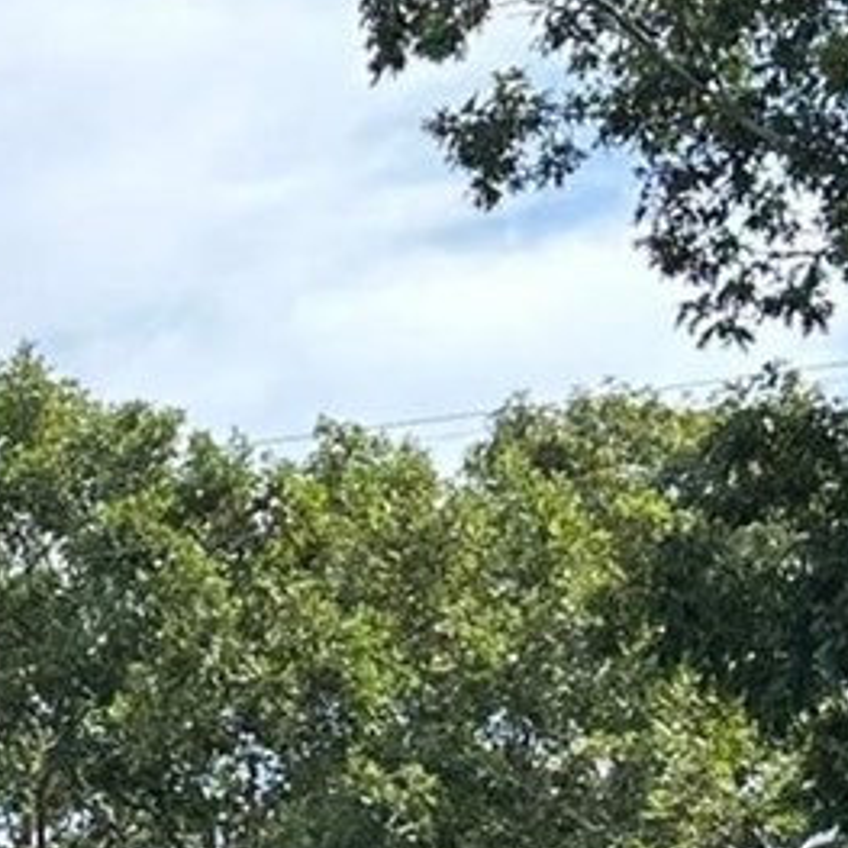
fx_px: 4573
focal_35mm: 165
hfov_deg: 9.9
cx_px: -819
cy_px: 1561
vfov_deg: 10.0
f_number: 1.78
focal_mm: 6.86
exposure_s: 1/2732
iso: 80
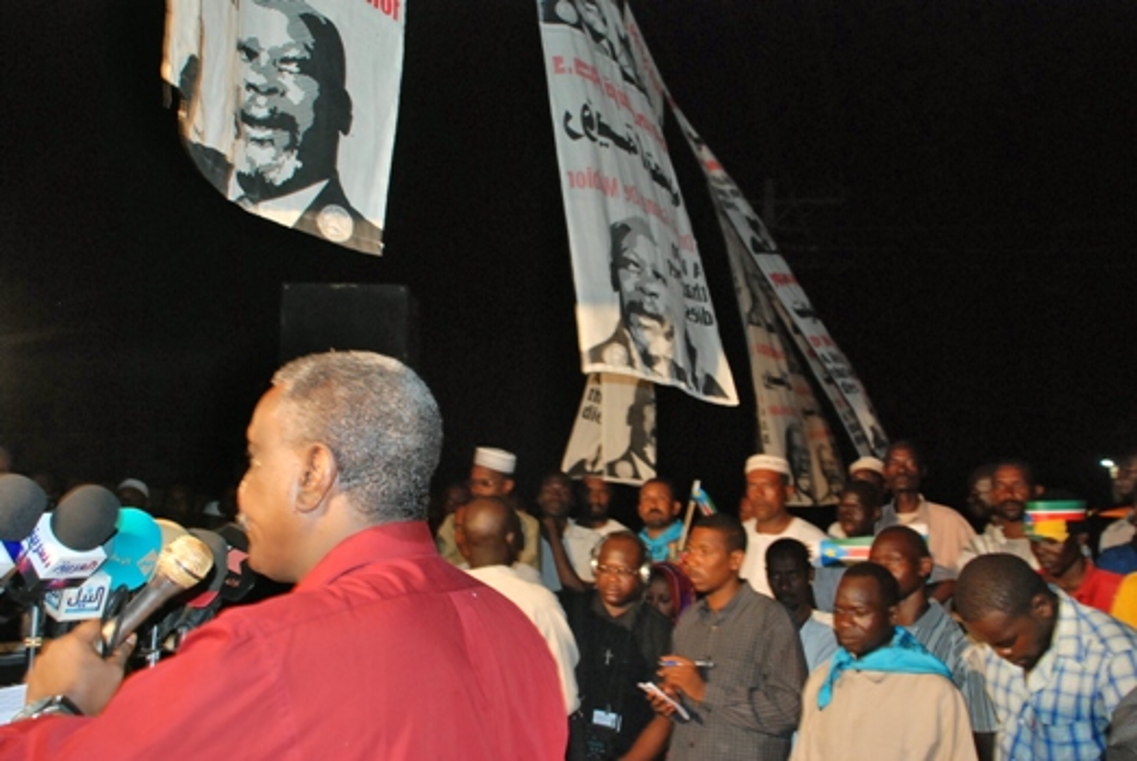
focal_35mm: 36
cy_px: 380
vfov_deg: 37.0
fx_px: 1138
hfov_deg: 53.1
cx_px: 568
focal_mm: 24
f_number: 5
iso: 800
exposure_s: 1/60
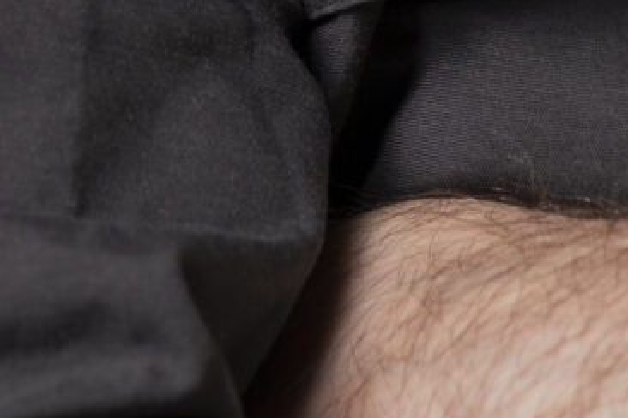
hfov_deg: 3.4
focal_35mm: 594
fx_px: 10361
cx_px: -851
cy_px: 145
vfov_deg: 2.3
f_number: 2.5
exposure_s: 1/100
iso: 200
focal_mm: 85
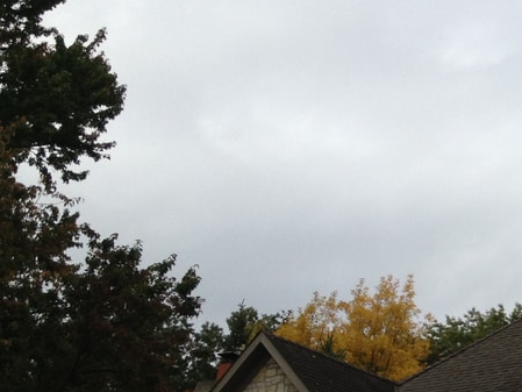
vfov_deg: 14.2
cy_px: 301
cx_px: 755
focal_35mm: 104
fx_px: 1569
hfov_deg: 17.3
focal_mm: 4.28
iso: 50
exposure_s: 1/1325
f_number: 2.4
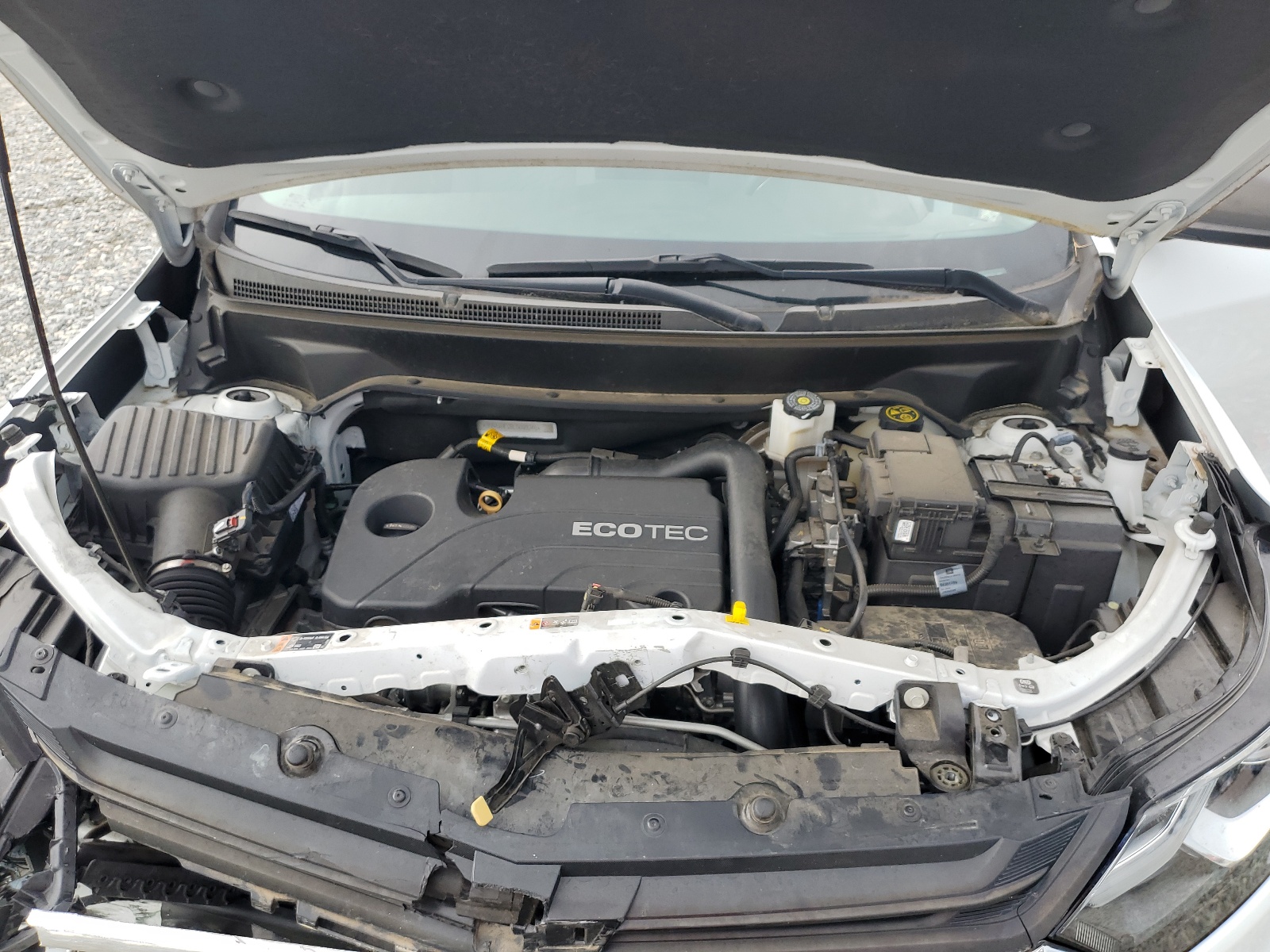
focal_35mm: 26
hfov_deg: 67.3
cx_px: 635
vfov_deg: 53.1
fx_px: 954
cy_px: 476
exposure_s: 1/435
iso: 50
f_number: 1.5
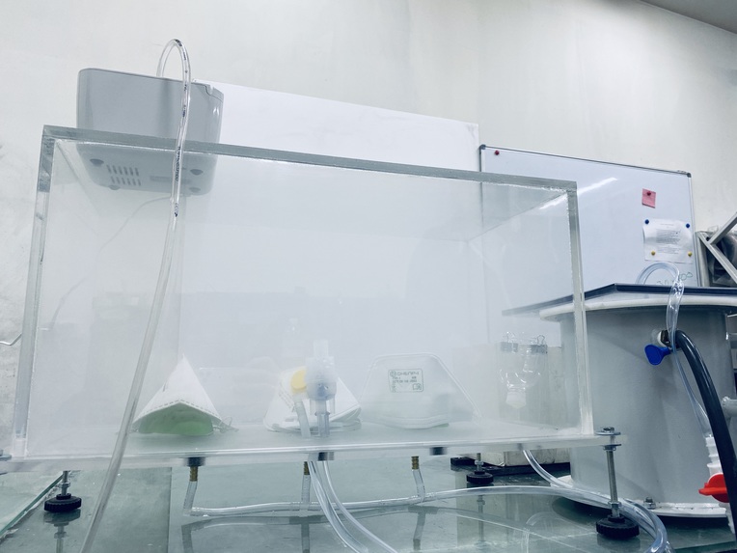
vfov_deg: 53.1
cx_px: 368
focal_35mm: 26
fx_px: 554
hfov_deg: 67.3
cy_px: 276
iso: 80
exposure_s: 1/100
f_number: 1.8
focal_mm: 4.25
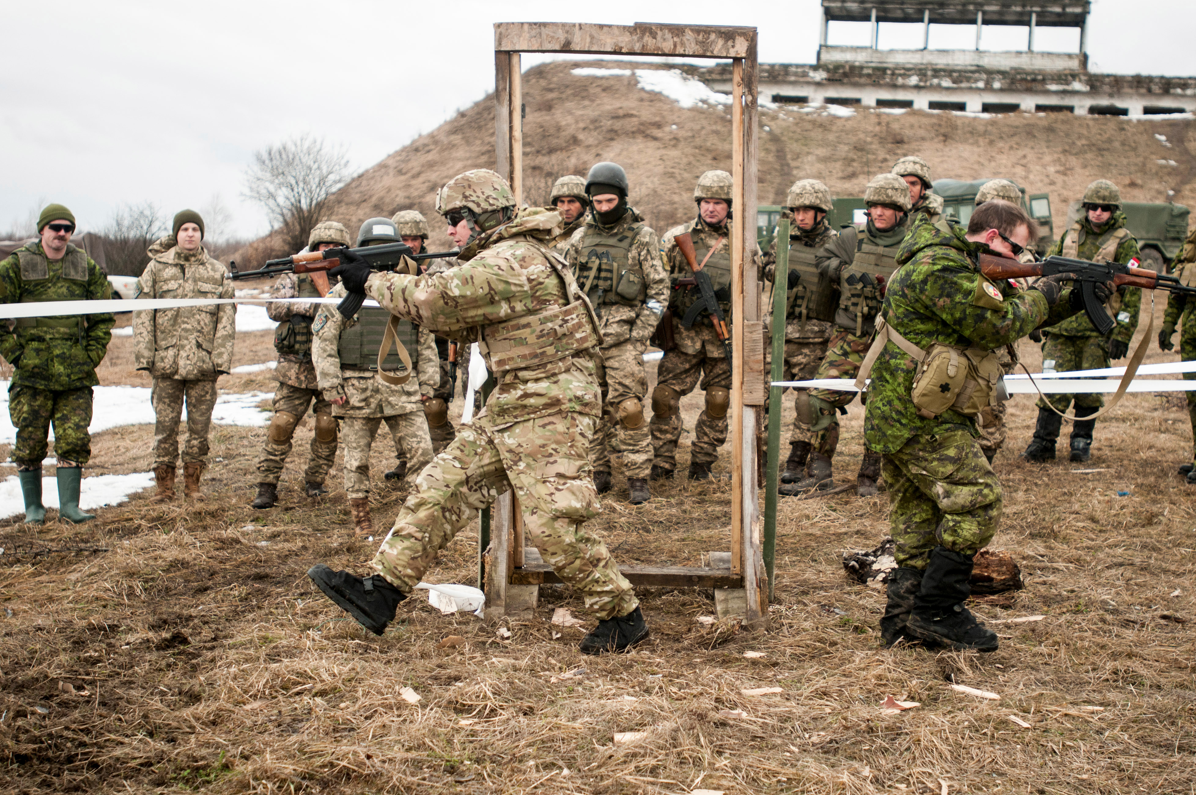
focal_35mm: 58
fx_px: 1909
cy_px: 410
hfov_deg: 34.8
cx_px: 653
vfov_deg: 23.5
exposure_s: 1/1600
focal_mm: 35
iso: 500
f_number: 3.2
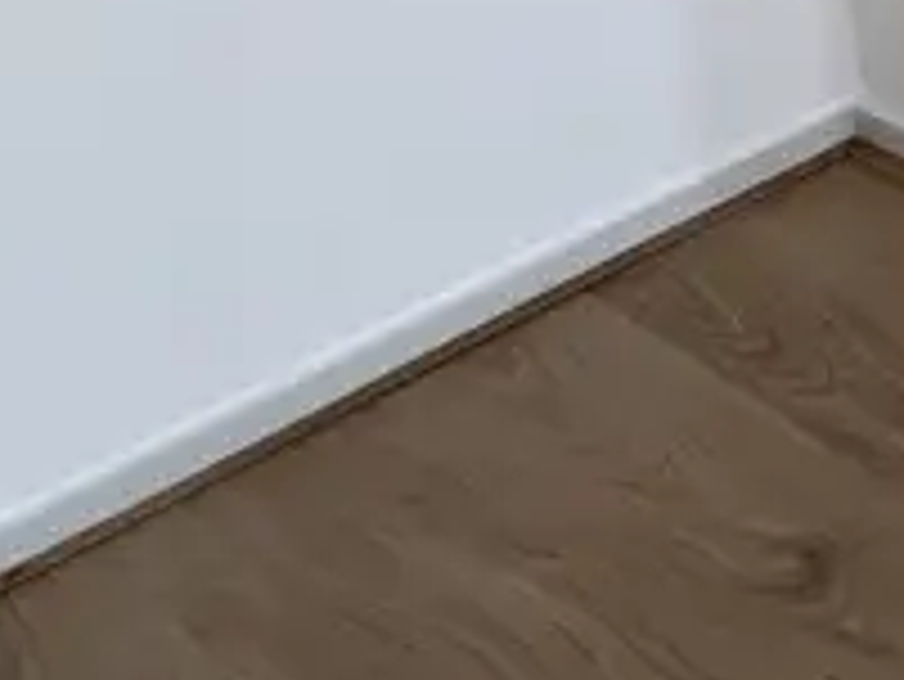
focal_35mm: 76
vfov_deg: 13.7
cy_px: -961
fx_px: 1986
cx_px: 2267
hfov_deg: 14.3
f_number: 2.2
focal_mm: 2.22
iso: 160
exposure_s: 1/99
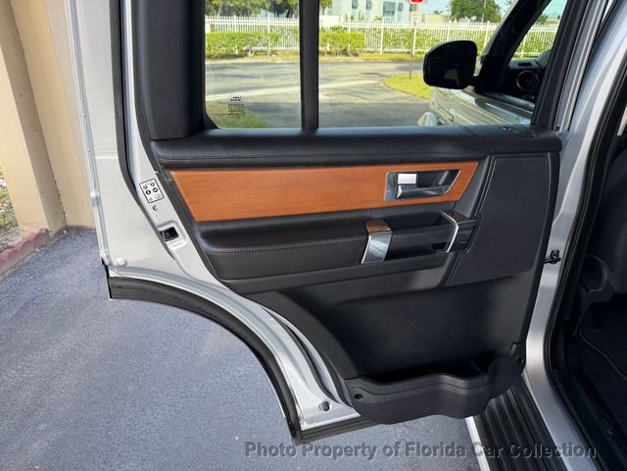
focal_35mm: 24
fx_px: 435
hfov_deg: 71.6
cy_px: 236
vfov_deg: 56.8
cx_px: 314
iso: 64
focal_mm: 6.76
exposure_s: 1/142
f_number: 1.78
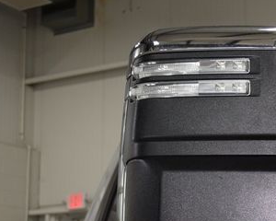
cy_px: 164
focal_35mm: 78
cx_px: 283
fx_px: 637
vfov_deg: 19.5
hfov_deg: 23.3
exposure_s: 1/100
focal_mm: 26
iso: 800
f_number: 5
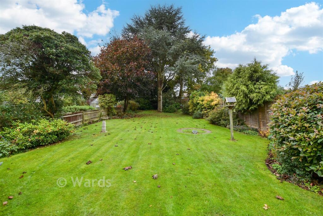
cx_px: 162
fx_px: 135
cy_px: 108
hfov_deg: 100.4
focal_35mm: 15
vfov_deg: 77.3
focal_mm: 10
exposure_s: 1/160
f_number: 8
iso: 320
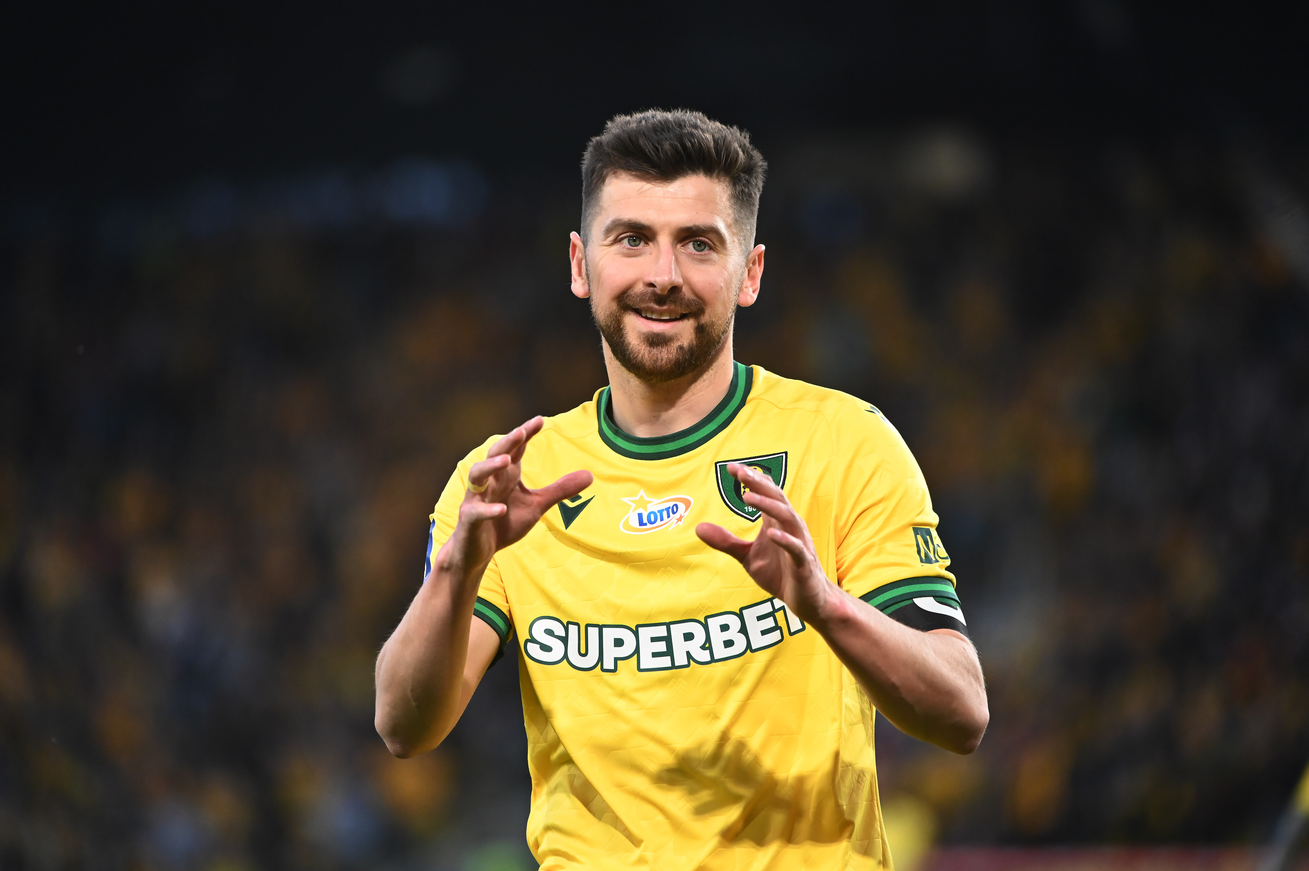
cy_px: 436
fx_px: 10174
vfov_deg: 4.9
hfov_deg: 7.4
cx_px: 654
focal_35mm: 280
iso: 4000
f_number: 4
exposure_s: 1/1250
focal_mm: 280
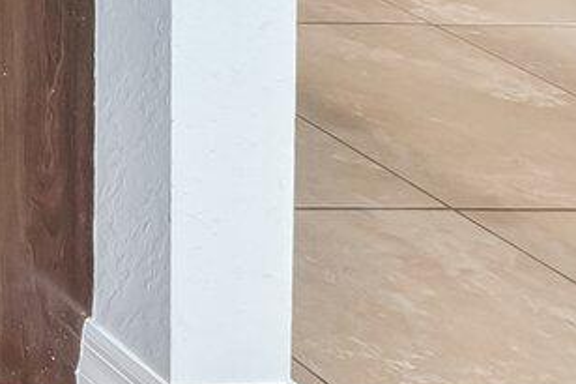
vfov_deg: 10.0
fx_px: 1583
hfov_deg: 10.7
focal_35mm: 99
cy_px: -805
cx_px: -1264
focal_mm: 14.9
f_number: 8
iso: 400
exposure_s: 1/1.67
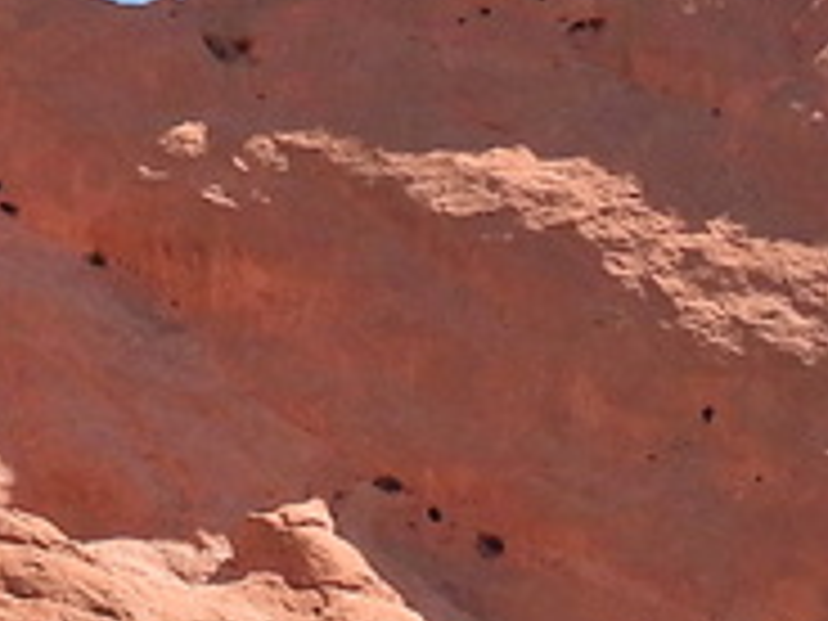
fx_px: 7152
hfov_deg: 6.6
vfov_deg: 4.9
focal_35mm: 299
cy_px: 1332
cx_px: 184
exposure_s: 1/1000
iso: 100
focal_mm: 7.7
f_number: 3.2
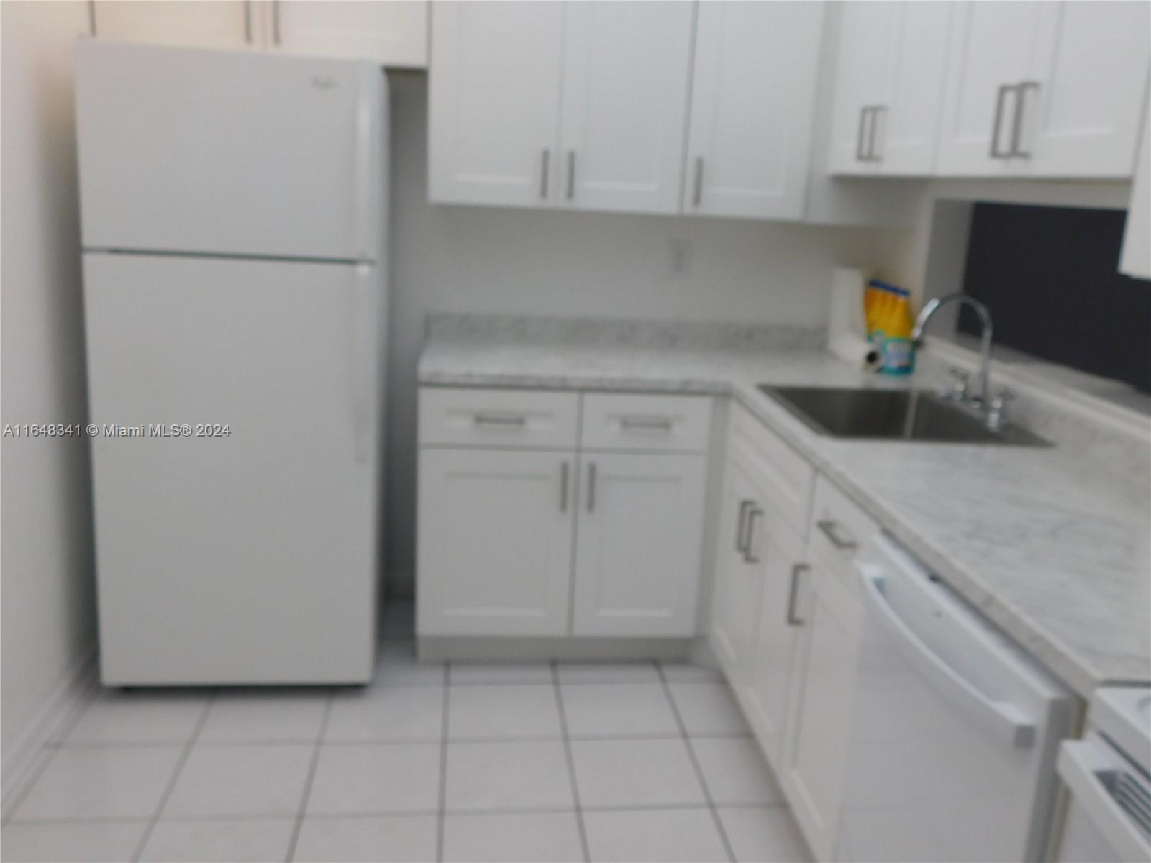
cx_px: 576
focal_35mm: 30
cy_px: 432
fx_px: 998
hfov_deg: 60.0
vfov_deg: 46.8
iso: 125
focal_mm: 5.3
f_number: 3.2
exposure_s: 1/50
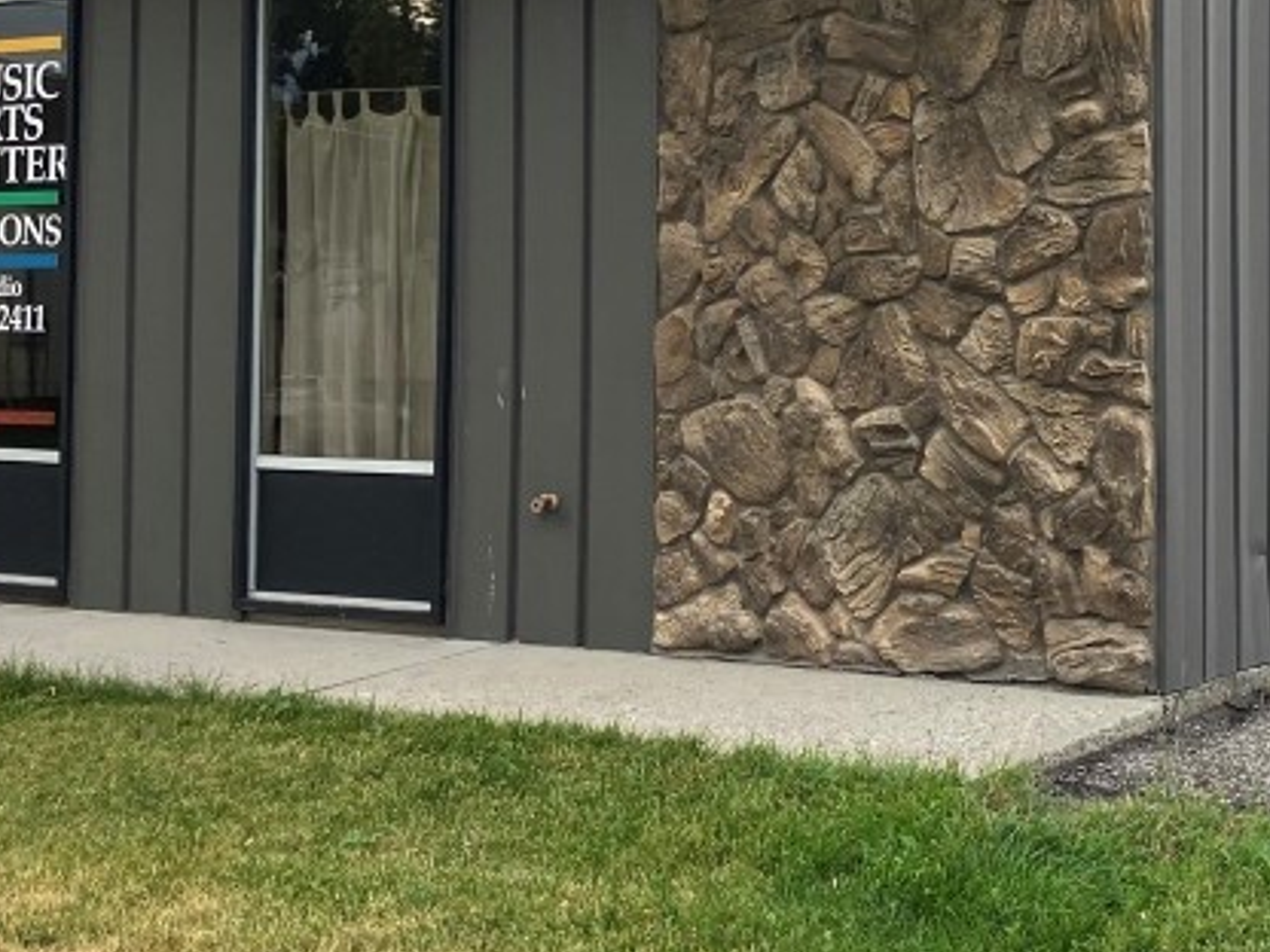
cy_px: 238
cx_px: 836
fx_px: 2531
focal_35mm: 69
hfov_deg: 28.0
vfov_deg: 21.1
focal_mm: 3.99
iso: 32
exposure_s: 1/294
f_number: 1.8
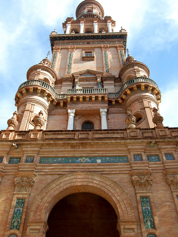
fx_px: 226
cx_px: 88
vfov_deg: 55.4
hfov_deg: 42.9
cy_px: 118
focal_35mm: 33
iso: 200
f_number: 8
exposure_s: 1/250
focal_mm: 20
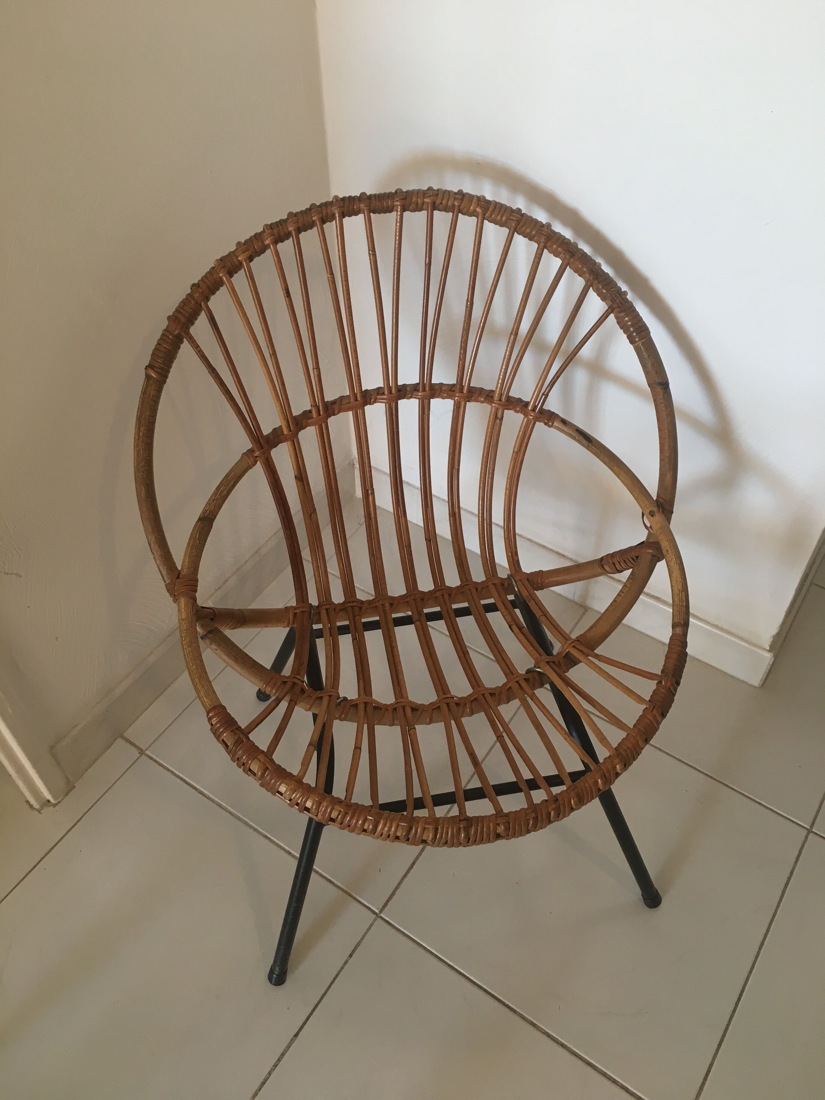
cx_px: 412
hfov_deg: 48.2
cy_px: 550
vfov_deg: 61.7
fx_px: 922
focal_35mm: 29
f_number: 2.2
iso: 64
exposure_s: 1/33
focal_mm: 4.15
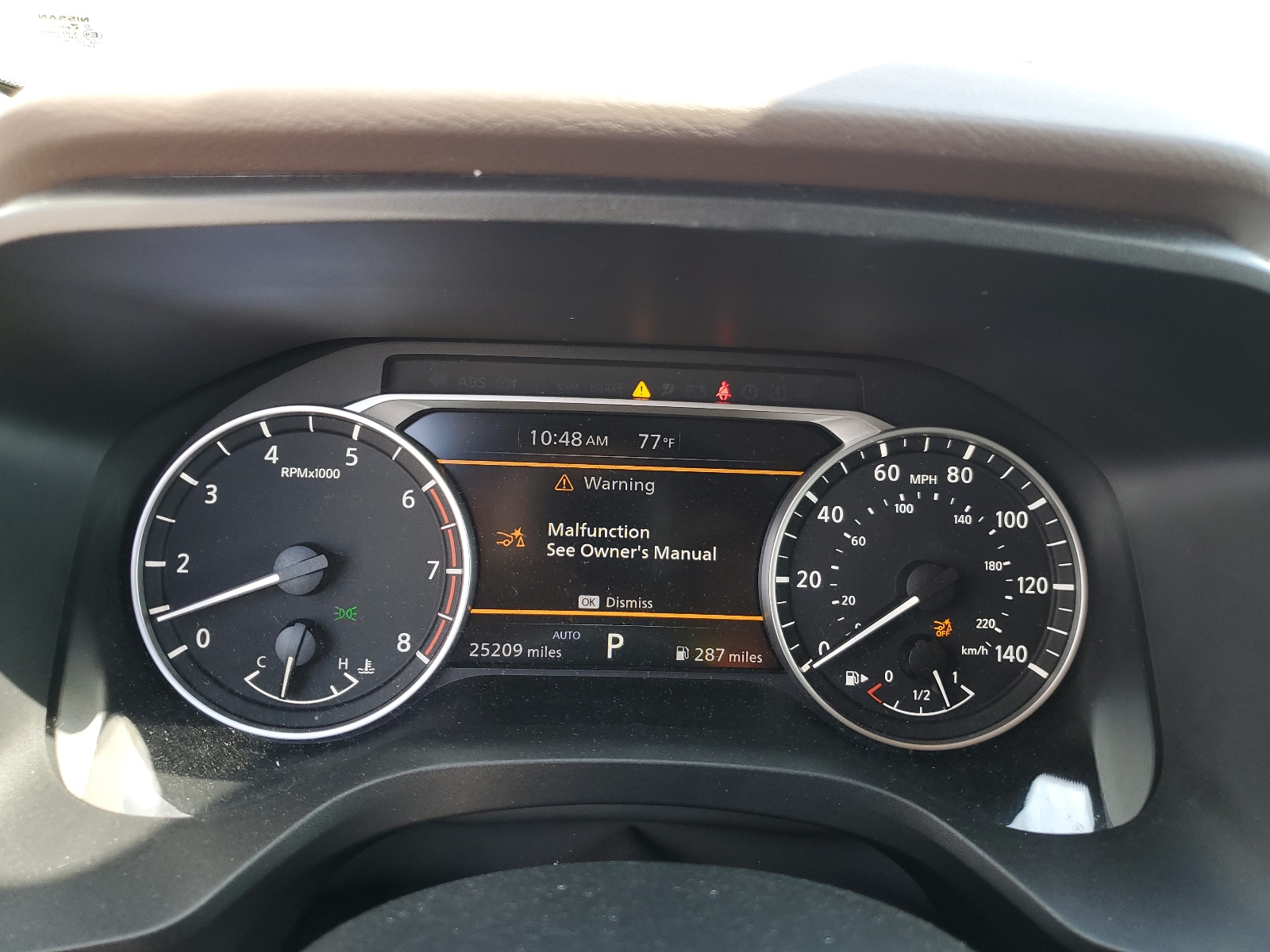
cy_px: 476
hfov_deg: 67.3
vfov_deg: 53.1
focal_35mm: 26
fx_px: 954
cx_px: 635
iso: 54
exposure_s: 1/120
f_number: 1.5
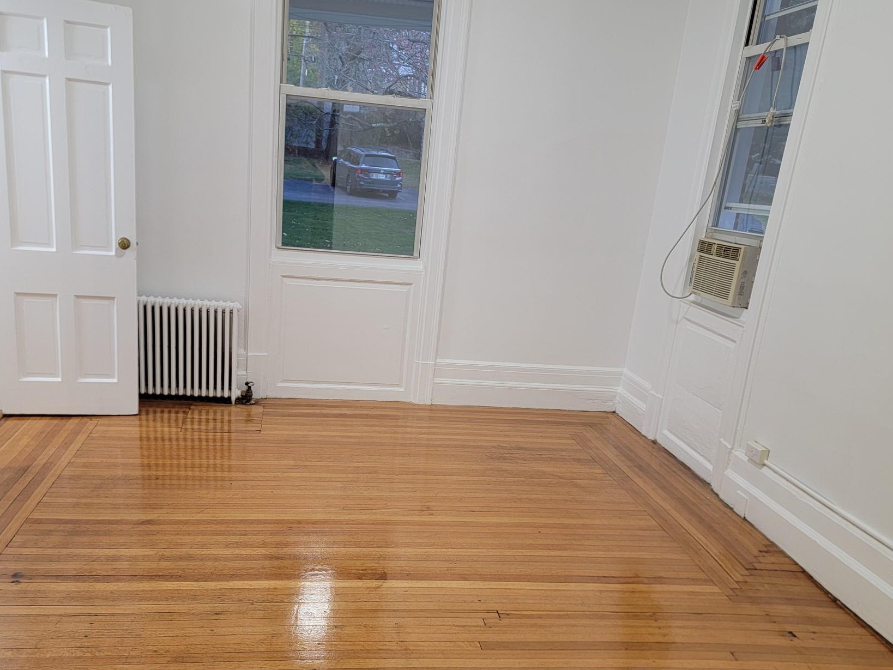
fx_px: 774
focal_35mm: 30
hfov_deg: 59.8
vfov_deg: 46.6
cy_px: 395
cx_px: 399
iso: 200
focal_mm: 6.7
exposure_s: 1/40
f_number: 1.8
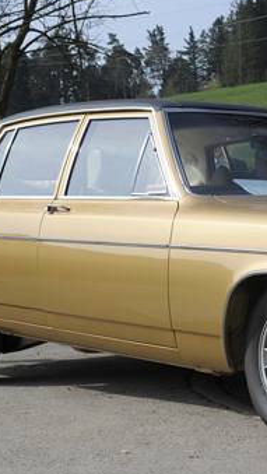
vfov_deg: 19.2
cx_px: 316
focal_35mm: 111
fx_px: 1395
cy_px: 306
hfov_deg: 10.7
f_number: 13
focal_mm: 45
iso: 200
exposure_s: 1/250
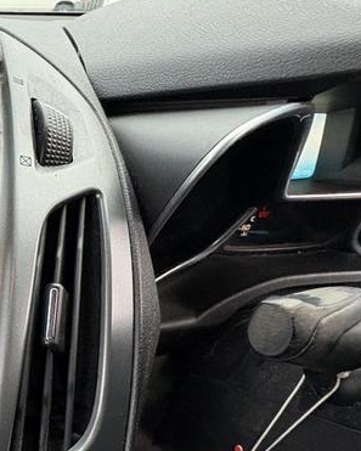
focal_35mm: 33
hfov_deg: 31.7
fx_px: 441
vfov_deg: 53.3
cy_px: 295
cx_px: -130
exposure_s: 1/55
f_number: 2.2
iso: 500
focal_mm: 2.22
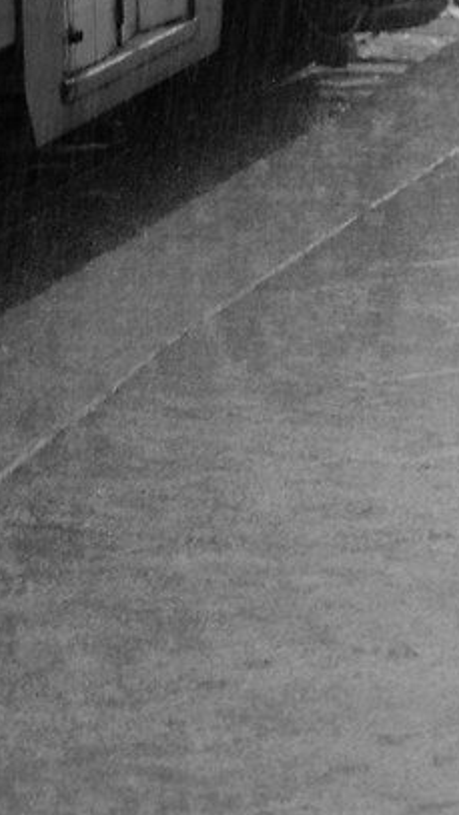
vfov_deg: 4.2
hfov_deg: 2.4
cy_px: -1167
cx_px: 989
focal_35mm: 508
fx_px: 10991
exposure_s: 1/40
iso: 400
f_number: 5
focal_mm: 55
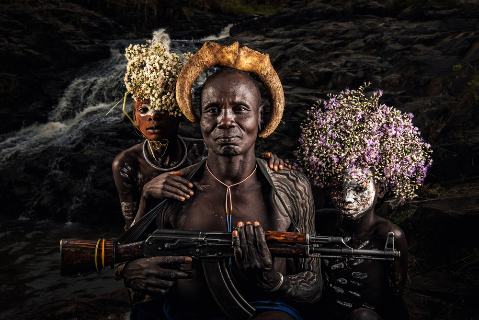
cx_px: 240
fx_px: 506
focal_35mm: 38
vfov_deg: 35.1
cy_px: 160
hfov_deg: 50.7
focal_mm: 38
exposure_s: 1/200
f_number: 14
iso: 200
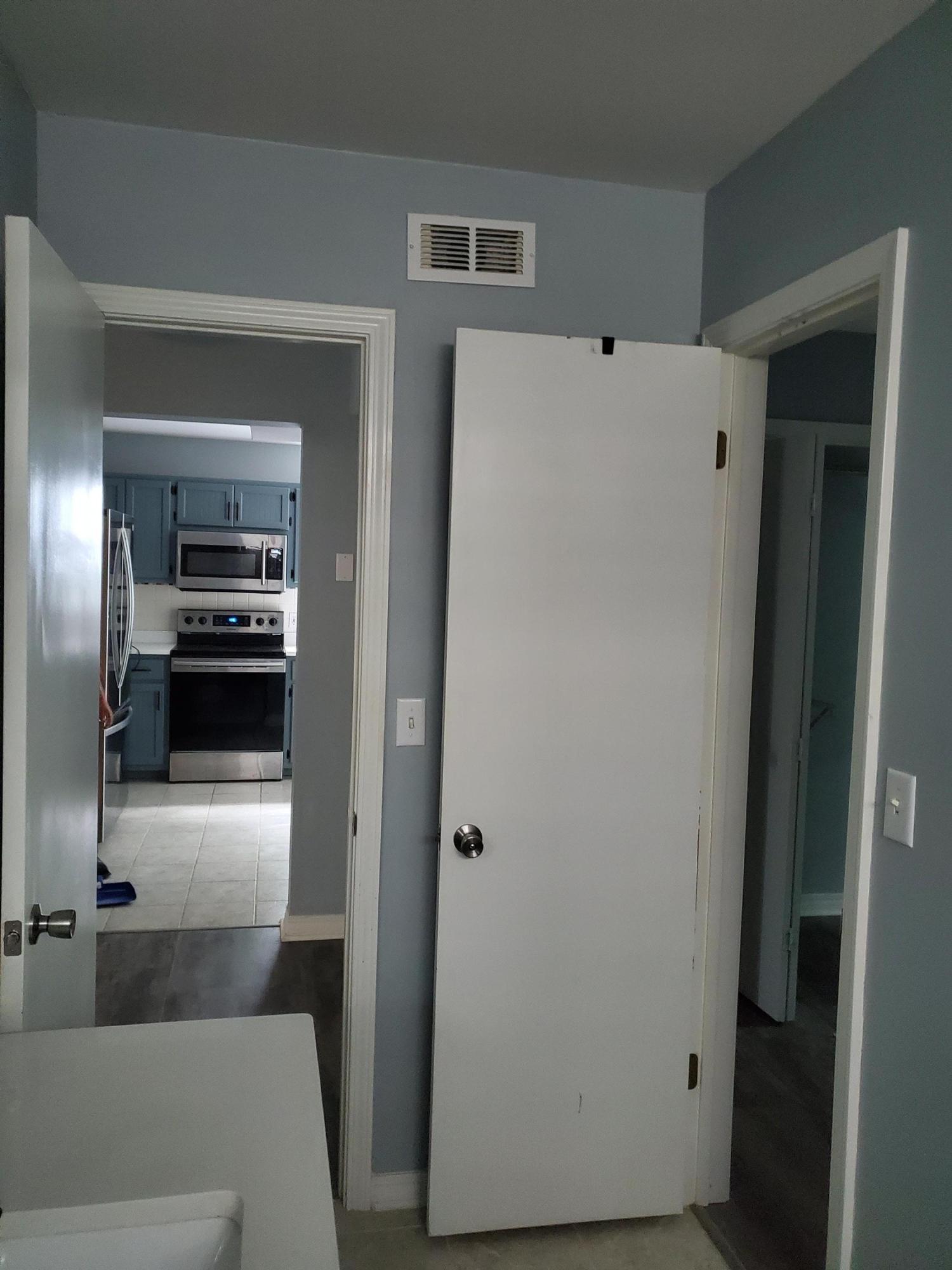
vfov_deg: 67.3
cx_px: 476
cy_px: 635
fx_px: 953
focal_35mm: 26
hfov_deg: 53.1
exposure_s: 1/39
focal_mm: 4.3
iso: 800
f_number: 1.5
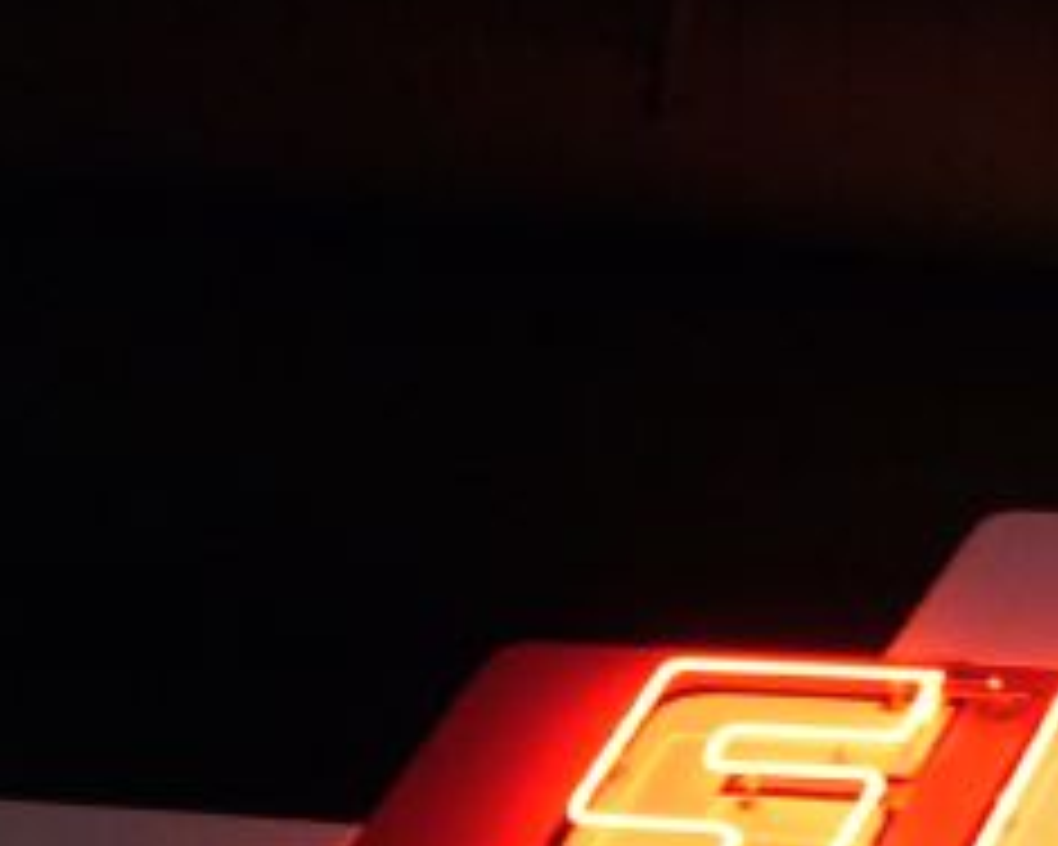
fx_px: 3851
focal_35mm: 123
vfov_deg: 12.1
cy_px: 1156
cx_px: 1571
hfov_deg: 14.6
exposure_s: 1/13
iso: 200
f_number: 2.8
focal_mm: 6.1
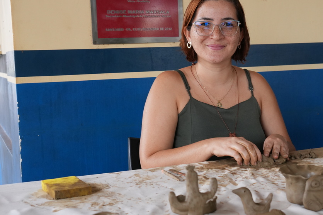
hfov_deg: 34.8
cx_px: 195
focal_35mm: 57
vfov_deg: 23.7
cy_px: 107
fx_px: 514
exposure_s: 1/125
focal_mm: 26.6
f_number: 4.5
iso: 800
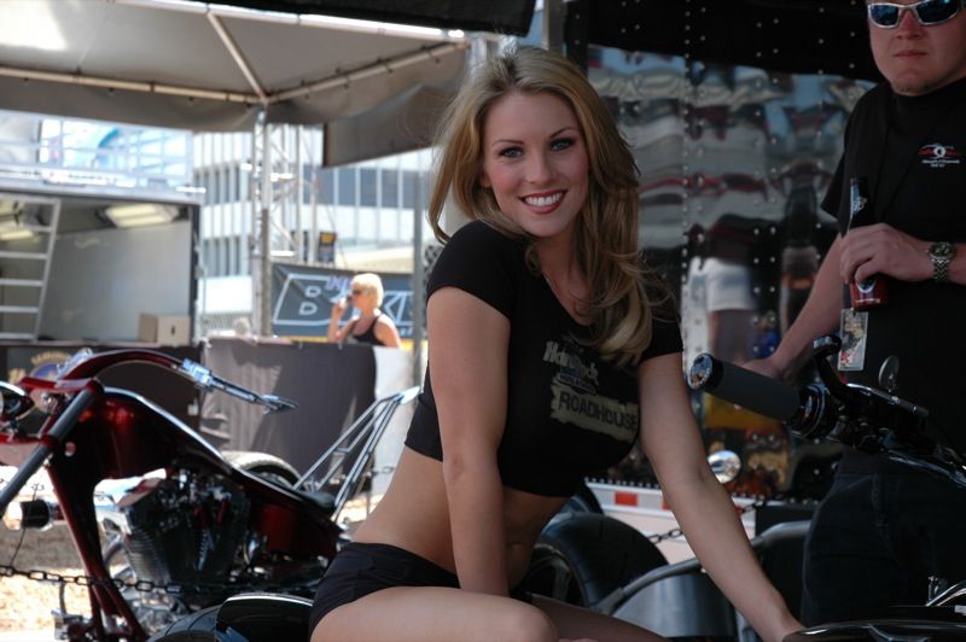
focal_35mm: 72
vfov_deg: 18.9
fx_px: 1930
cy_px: 321
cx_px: 483
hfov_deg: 28.1
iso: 200
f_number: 6.3
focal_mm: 48
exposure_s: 1/160
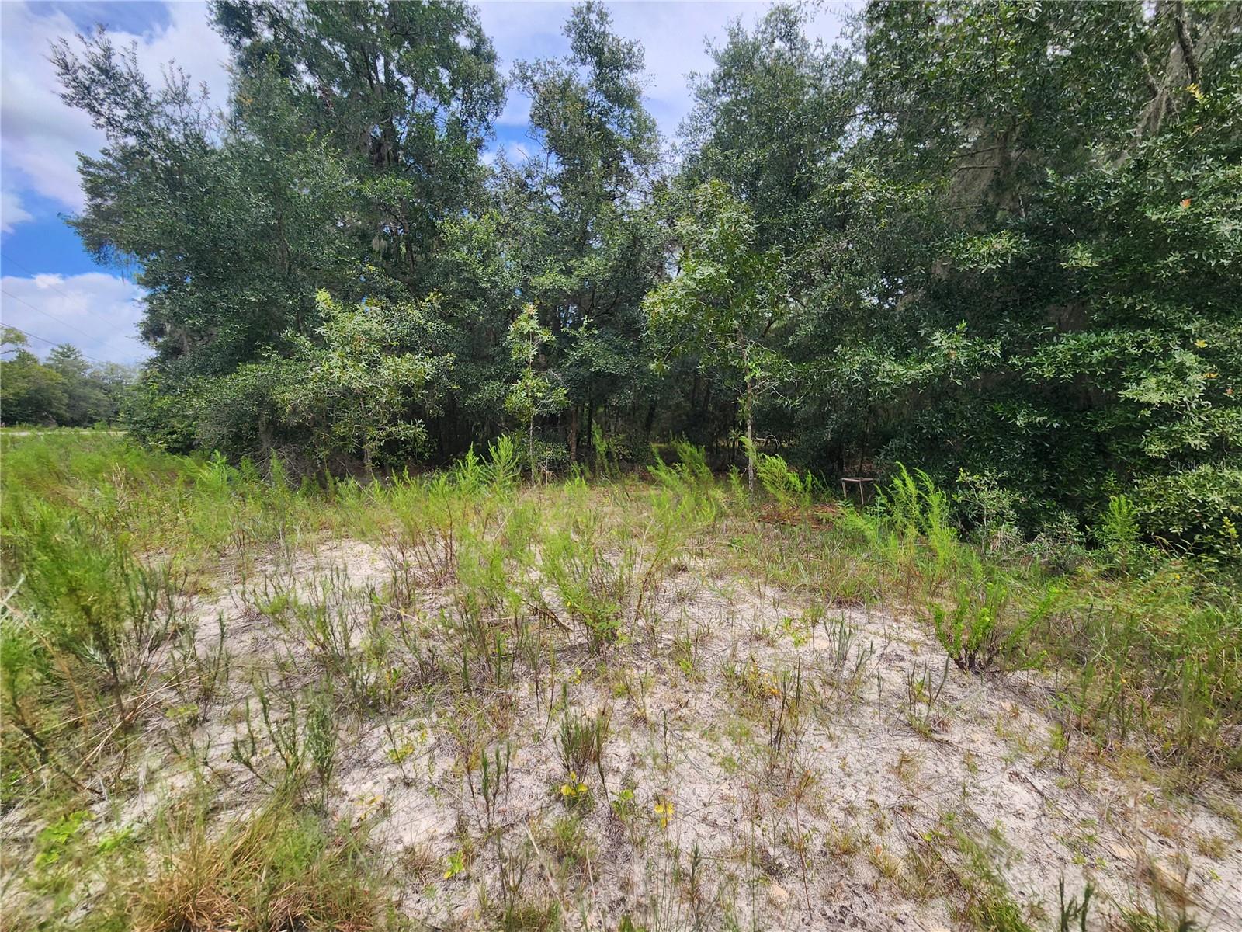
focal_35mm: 13
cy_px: 466
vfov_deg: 89.9
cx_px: 621
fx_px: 466
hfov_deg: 106.2
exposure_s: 1/724
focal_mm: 2.2
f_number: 2.2
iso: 50
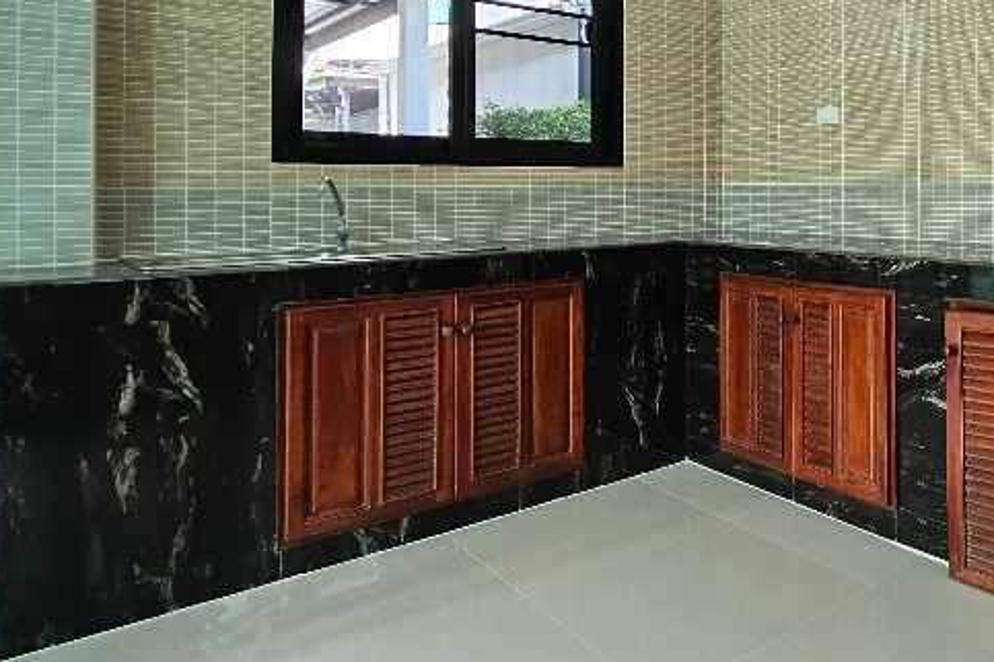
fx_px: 773
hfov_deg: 56.0
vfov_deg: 44.9
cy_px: 171
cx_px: 906
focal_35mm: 28
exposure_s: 1/50
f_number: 2.2
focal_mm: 1.74
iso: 125
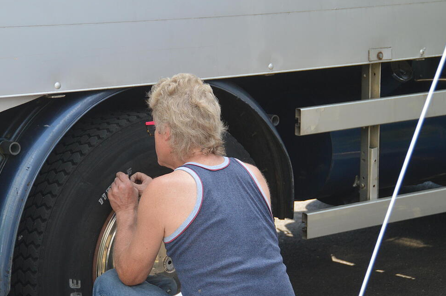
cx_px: 204
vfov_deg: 13.1
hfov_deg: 19.7
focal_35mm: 104
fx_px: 1287
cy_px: 145
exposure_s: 1/800
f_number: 7.1
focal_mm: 62
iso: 800
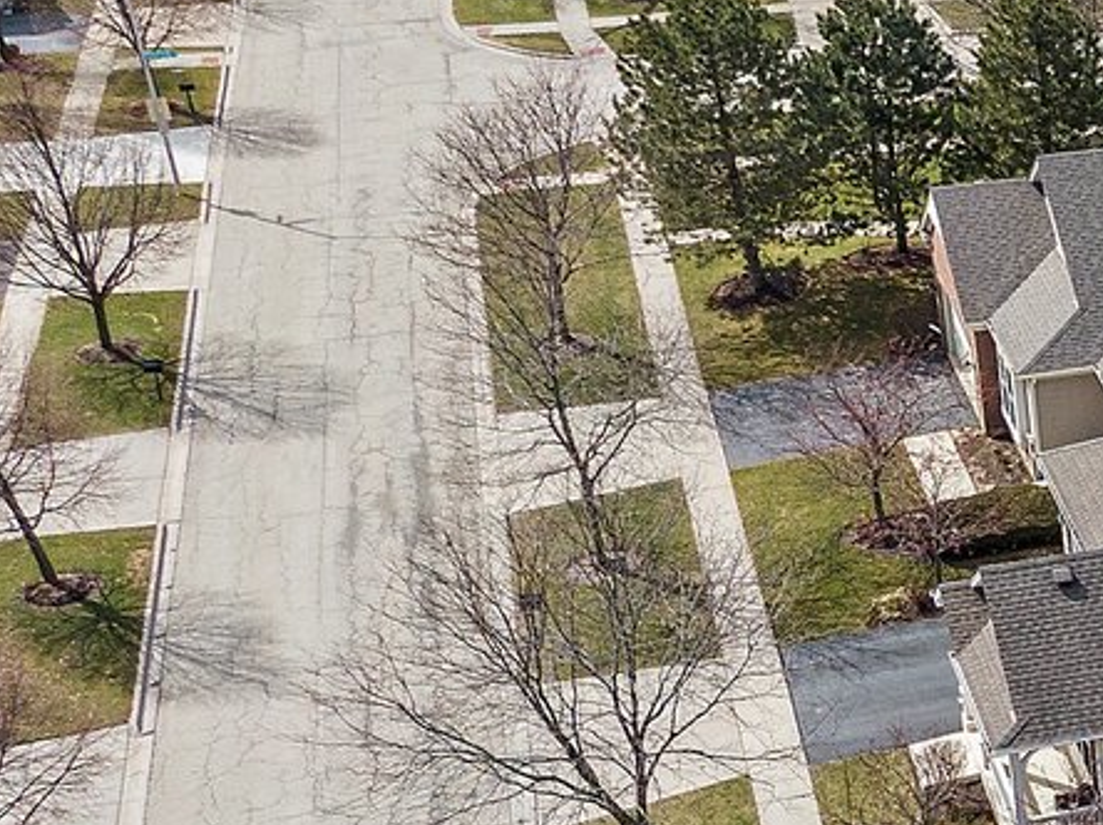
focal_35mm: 78
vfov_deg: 18.5
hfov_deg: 22.1
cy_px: 753
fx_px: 2483
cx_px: 1496
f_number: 2.8
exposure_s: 1/1250
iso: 100
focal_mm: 4.39
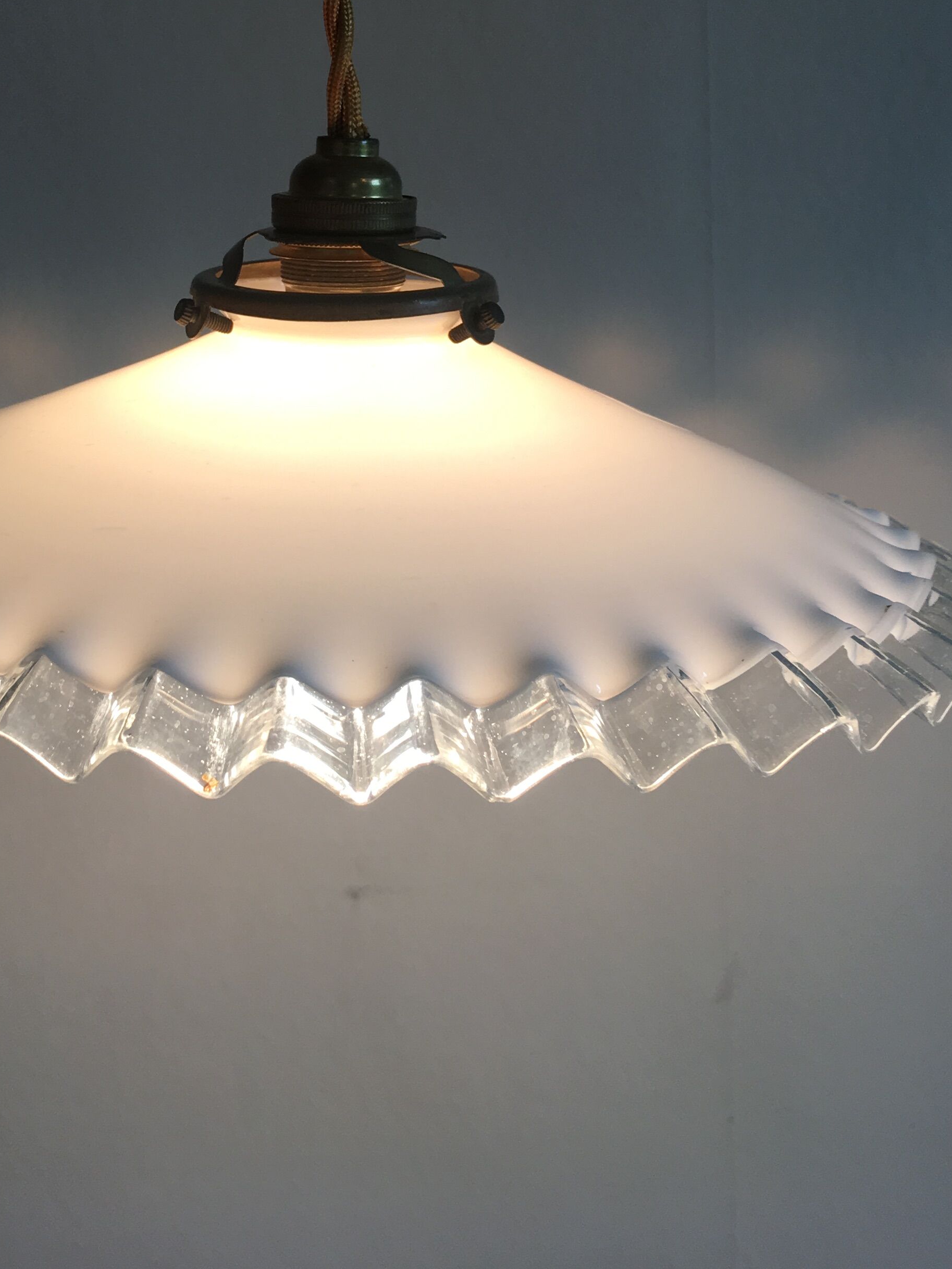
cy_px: 222
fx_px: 1760
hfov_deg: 30.1
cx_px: 338
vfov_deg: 37.9
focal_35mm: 48
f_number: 2.2
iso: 32
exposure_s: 1/50
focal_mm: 4.15
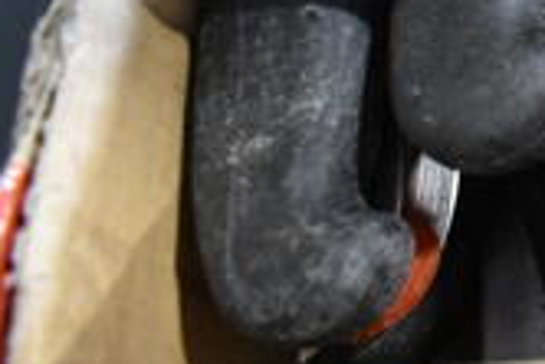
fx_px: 1500
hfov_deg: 16.9
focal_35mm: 99
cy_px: -180
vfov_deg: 13.1
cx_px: 992
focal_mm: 18
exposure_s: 1/30
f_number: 3.5
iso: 4000
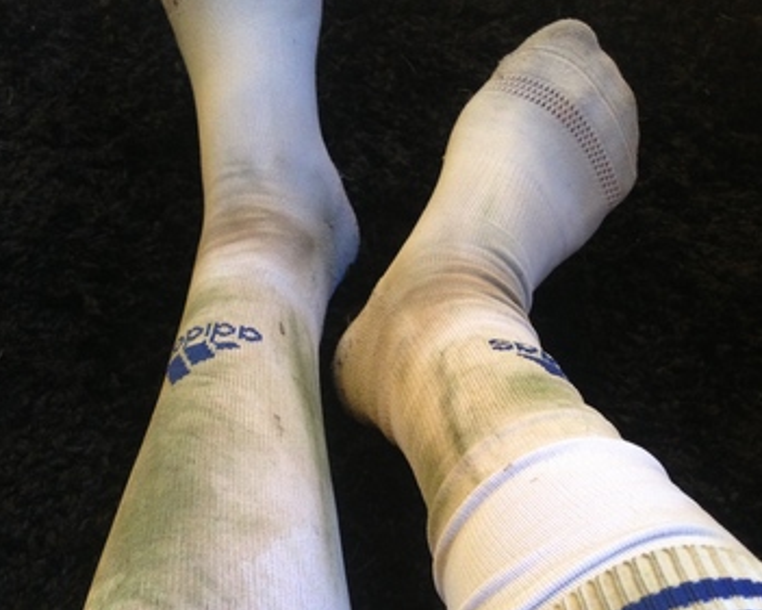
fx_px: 993
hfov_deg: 42.0
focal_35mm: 44
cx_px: 376
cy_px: 439
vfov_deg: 33.6
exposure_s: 1/20
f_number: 2.4
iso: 320
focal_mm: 4.13
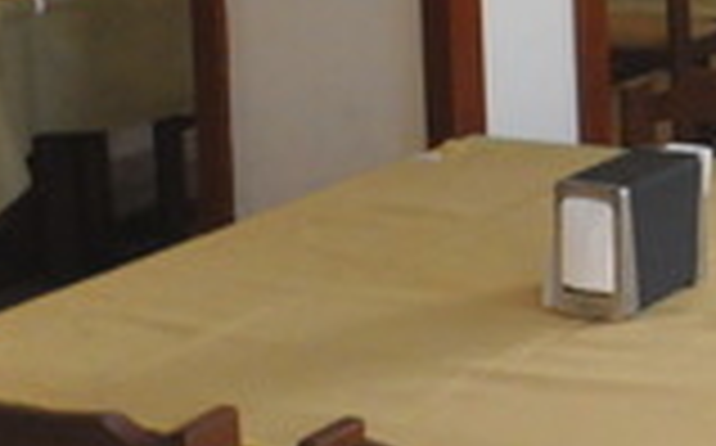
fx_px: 1648
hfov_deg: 17.2
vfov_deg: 13.5
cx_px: 1459
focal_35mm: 85
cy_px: -408
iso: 2000
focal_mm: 11
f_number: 5
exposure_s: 1/100
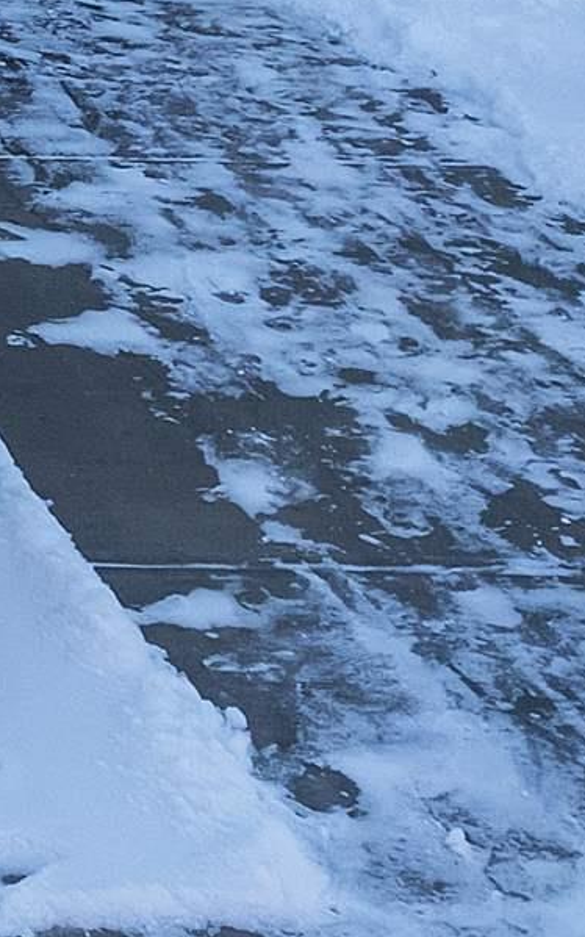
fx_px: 2936
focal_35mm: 115
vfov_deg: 16.6
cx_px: -981
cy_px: -438
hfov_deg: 9.6
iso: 130
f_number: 2.4
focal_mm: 8.38
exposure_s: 1/1250
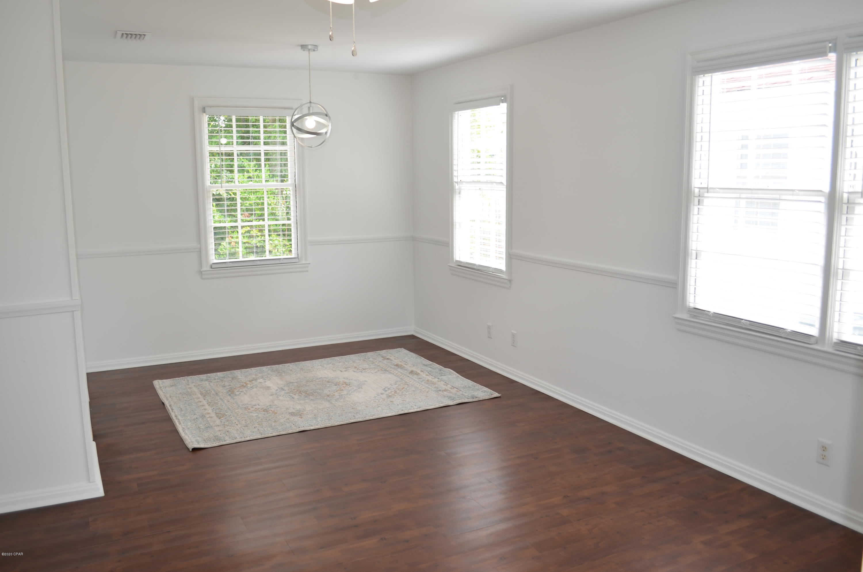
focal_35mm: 30
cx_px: 432
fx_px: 718
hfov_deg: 62.0
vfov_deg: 43.4
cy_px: 286
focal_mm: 20
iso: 100
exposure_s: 1/40
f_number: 4.5
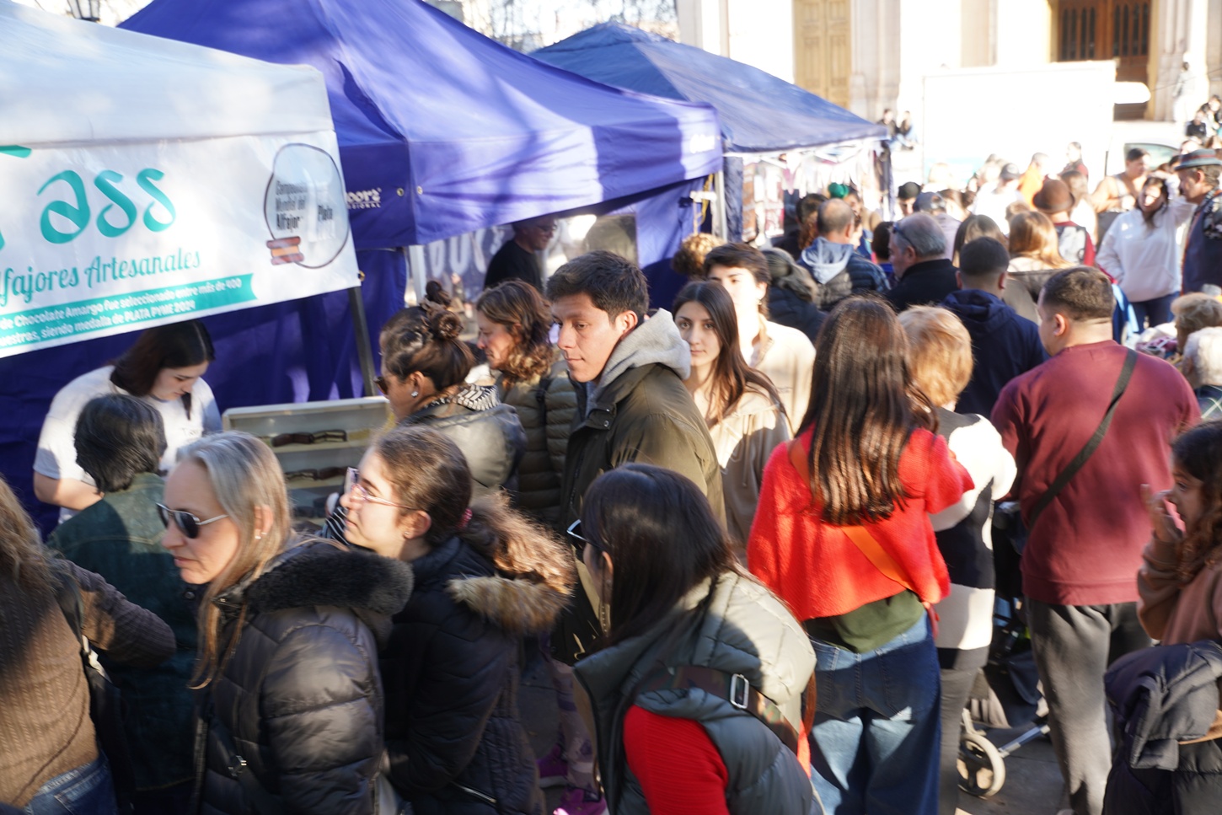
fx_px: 1290
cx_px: 611
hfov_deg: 50.7
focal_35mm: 38
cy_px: 408
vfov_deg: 35.1
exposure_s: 1/60
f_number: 4
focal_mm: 38
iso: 100
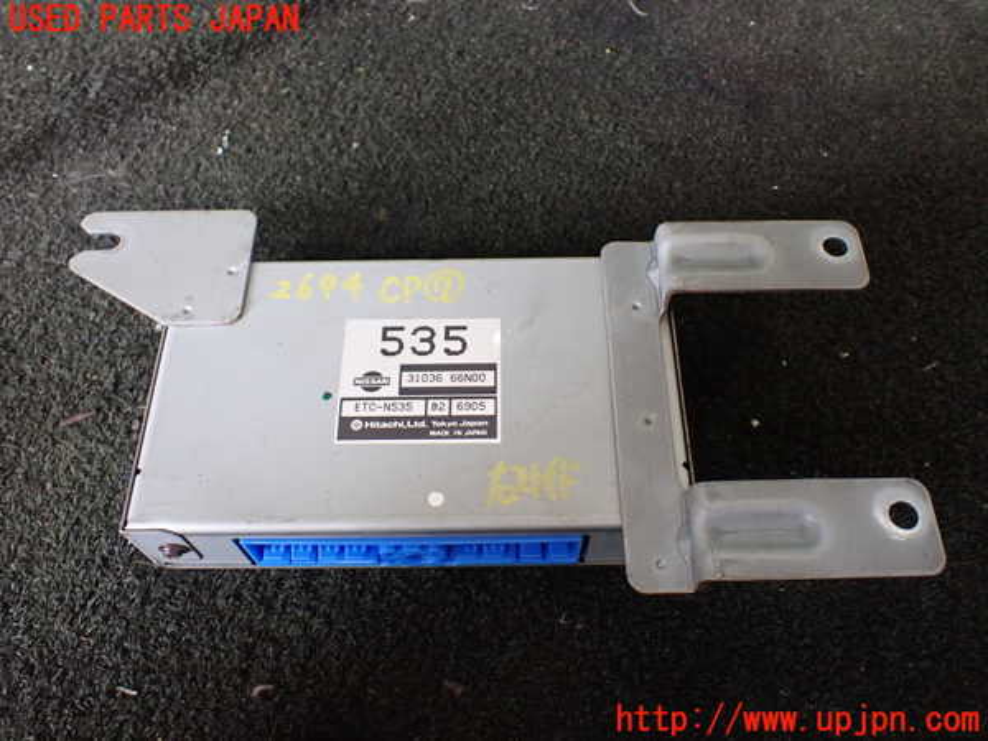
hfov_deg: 60.0
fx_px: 856
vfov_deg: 46.8
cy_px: 370
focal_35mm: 30
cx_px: 494
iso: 500
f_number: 2.3
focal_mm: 5.4
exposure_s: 1/125
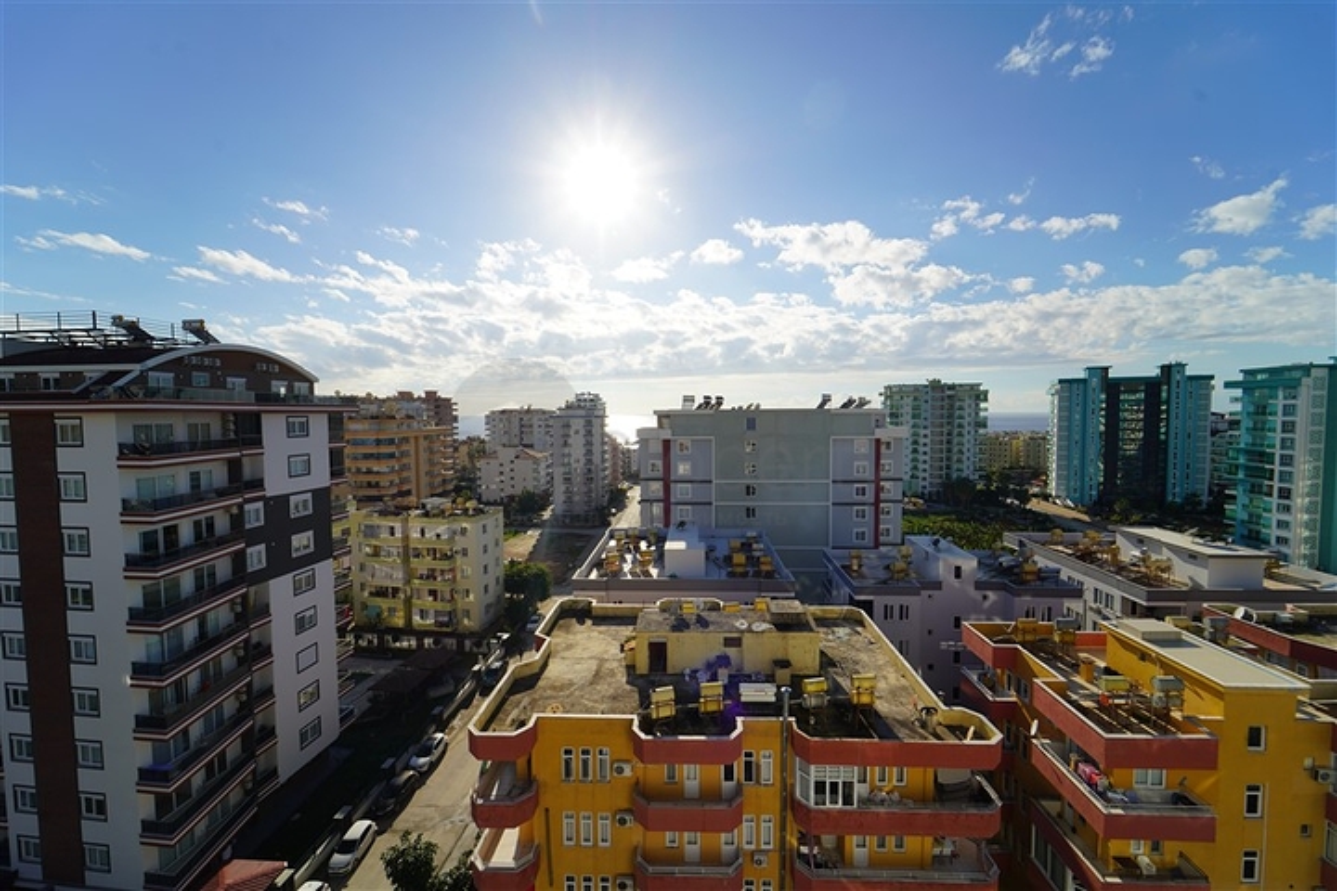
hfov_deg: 104.3
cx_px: 668
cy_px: 446
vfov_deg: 81.2
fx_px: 520
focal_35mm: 14
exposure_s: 1/400
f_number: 10
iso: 100
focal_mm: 14
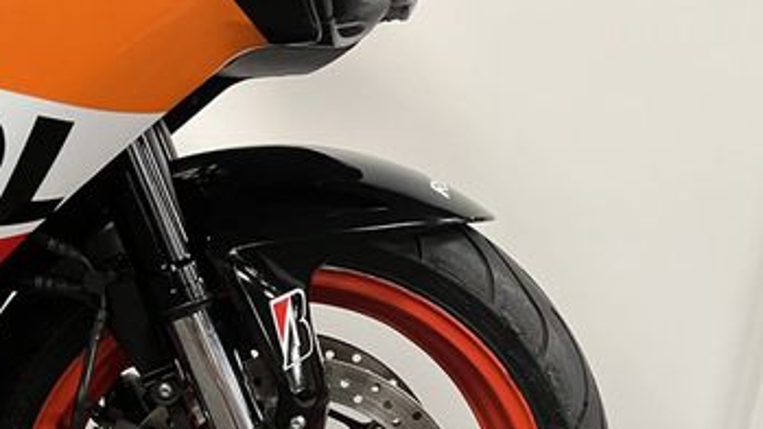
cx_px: 326
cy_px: 479
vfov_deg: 21.7
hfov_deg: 39.8
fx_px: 1052
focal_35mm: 52
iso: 200
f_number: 1.6
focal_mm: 5.1
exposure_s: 1/50
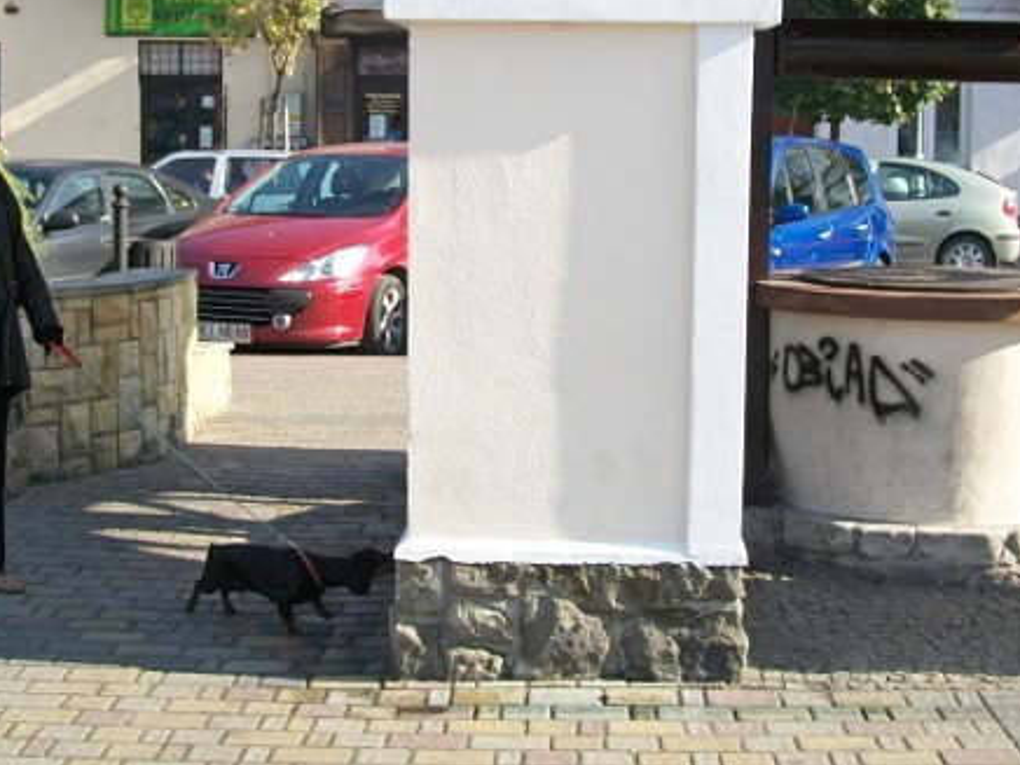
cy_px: 215
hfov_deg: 29.3
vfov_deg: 22.1
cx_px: 587
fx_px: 1945
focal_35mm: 66
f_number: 2.7
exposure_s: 1/500
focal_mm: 6
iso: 64
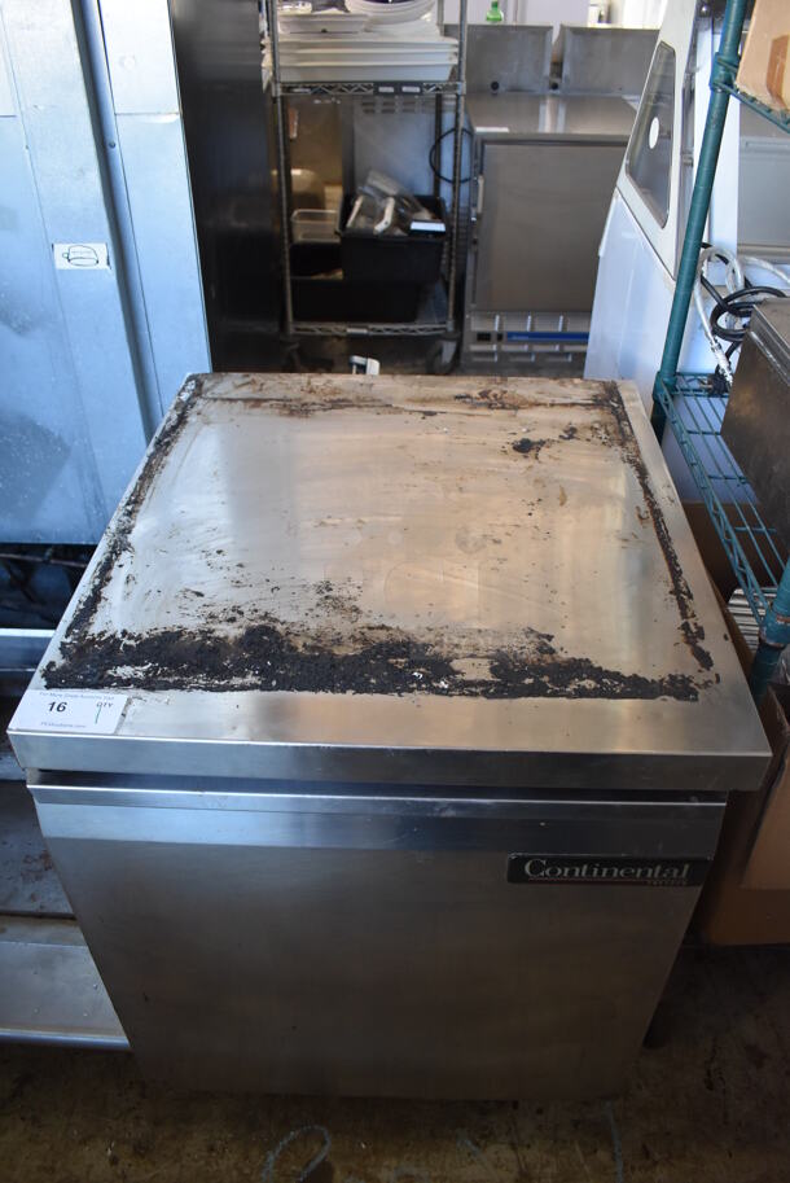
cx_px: 395
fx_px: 887
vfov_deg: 67.3
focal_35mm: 27
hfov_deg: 48.0
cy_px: 592
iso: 1400
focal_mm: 18
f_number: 3.5
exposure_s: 1/125
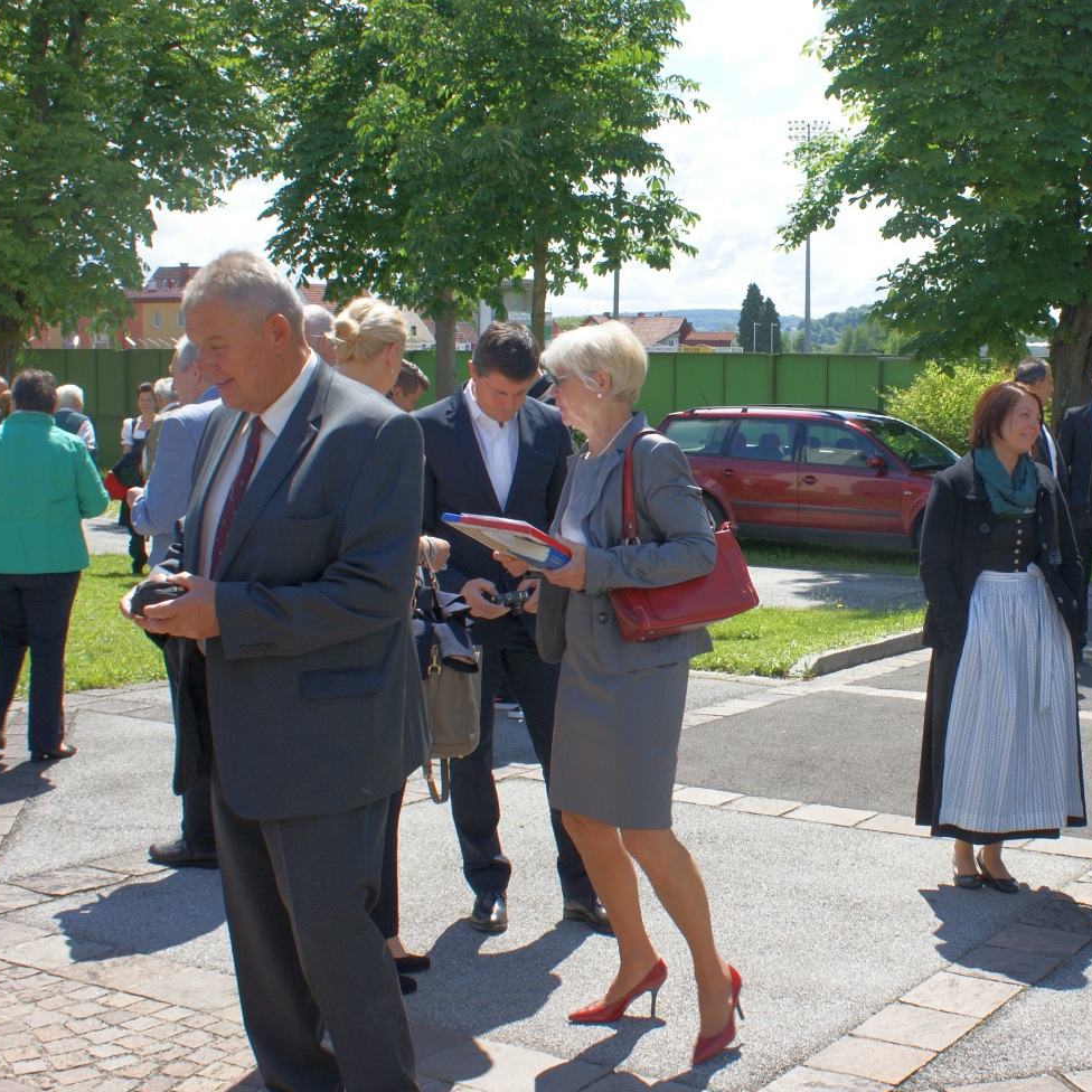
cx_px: 810
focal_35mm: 47
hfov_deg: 35.3
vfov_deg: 36.1
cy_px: 549
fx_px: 1677
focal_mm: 24
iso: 100
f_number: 10
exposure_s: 1/100
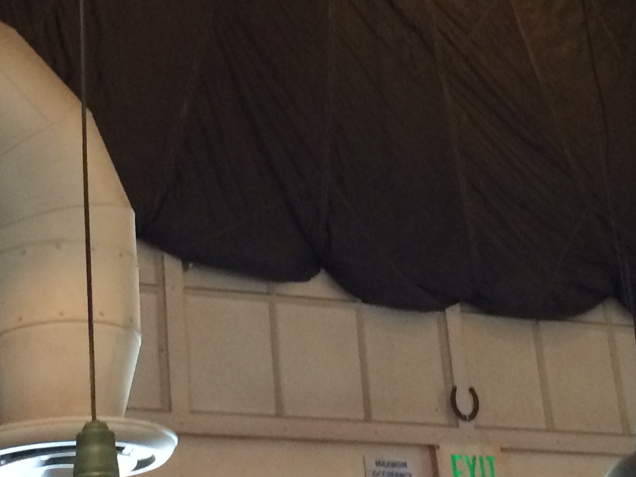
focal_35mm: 102
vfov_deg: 14.4
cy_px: 51
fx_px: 1874
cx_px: 379
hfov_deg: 19.2
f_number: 2.2
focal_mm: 4.15
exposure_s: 1/30
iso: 250
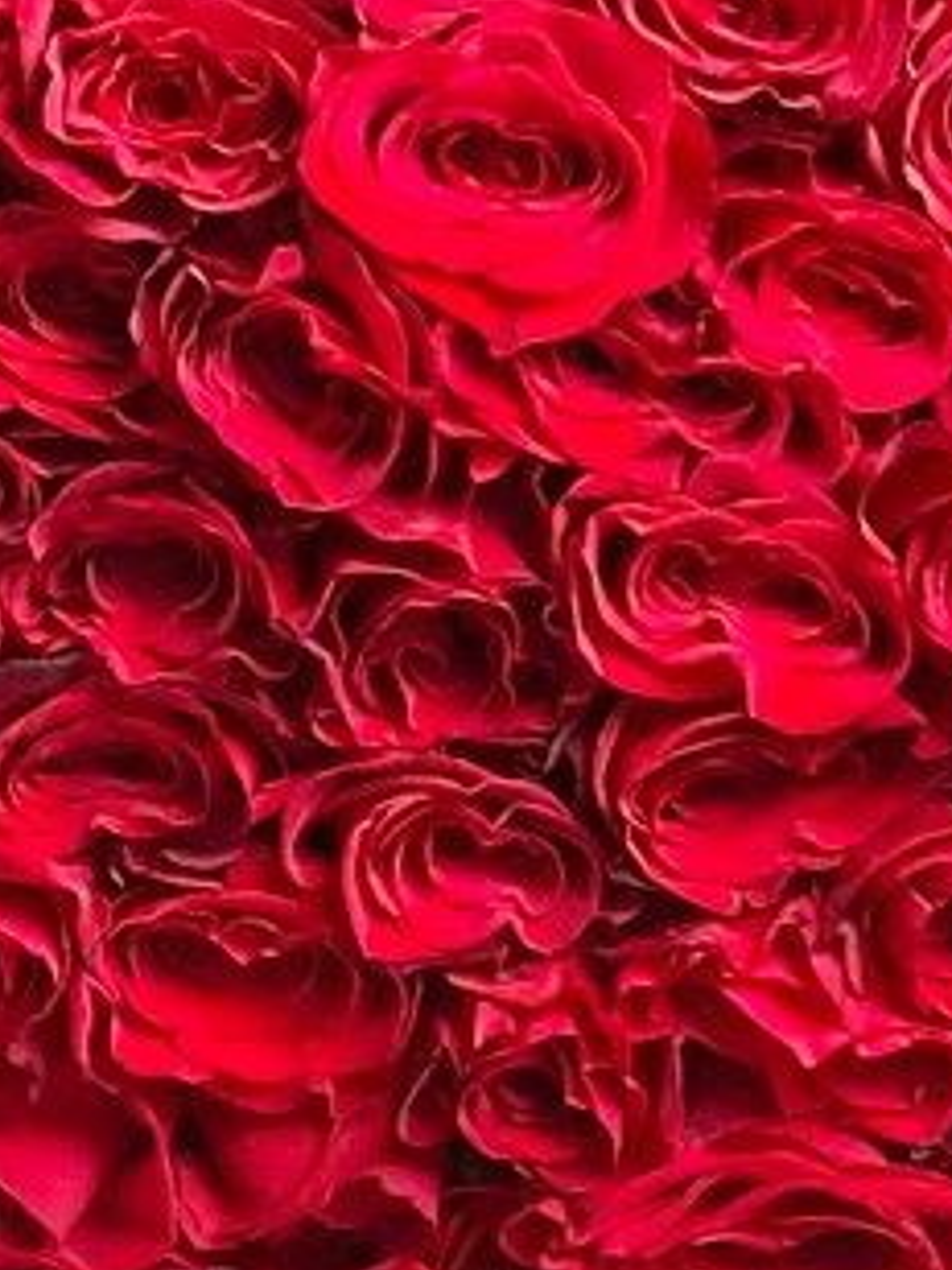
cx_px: 107
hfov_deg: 4.4
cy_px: -474
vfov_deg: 5.8
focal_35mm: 340
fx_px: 12467
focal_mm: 6
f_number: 2
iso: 64
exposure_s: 1/120
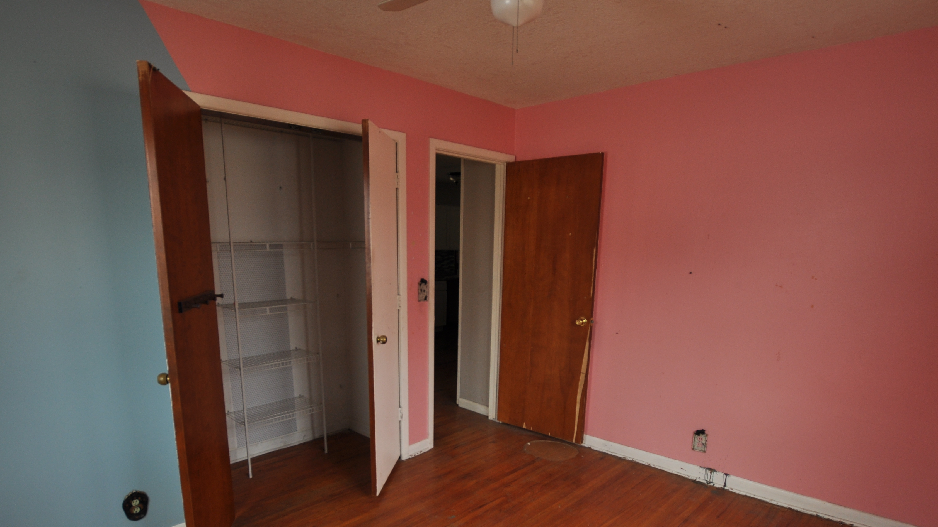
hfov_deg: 86.5
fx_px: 497
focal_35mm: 20
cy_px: 357
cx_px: 438
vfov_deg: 54.6
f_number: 4
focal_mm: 10
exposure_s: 1/60
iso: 200
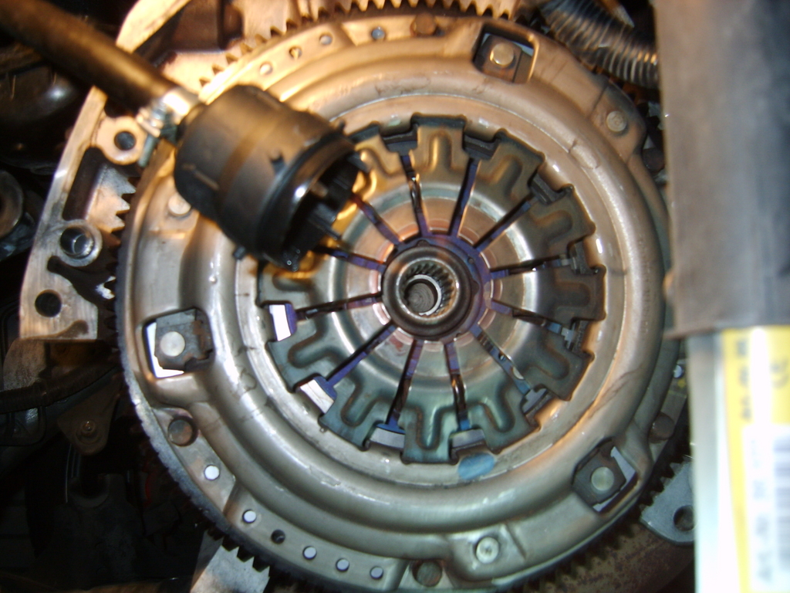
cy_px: 296
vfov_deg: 40.7
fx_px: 799
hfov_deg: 52.6
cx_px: 395
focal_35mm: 35
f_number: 2.8
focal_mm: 7.4
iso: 100
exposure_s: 1/30
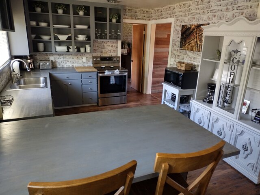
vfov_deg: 51.4
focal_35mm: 27
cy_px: 98
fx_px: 203
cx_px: 130
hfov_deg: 65.3
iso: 481
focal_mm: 4.71
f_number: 1.7
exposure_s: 1/40
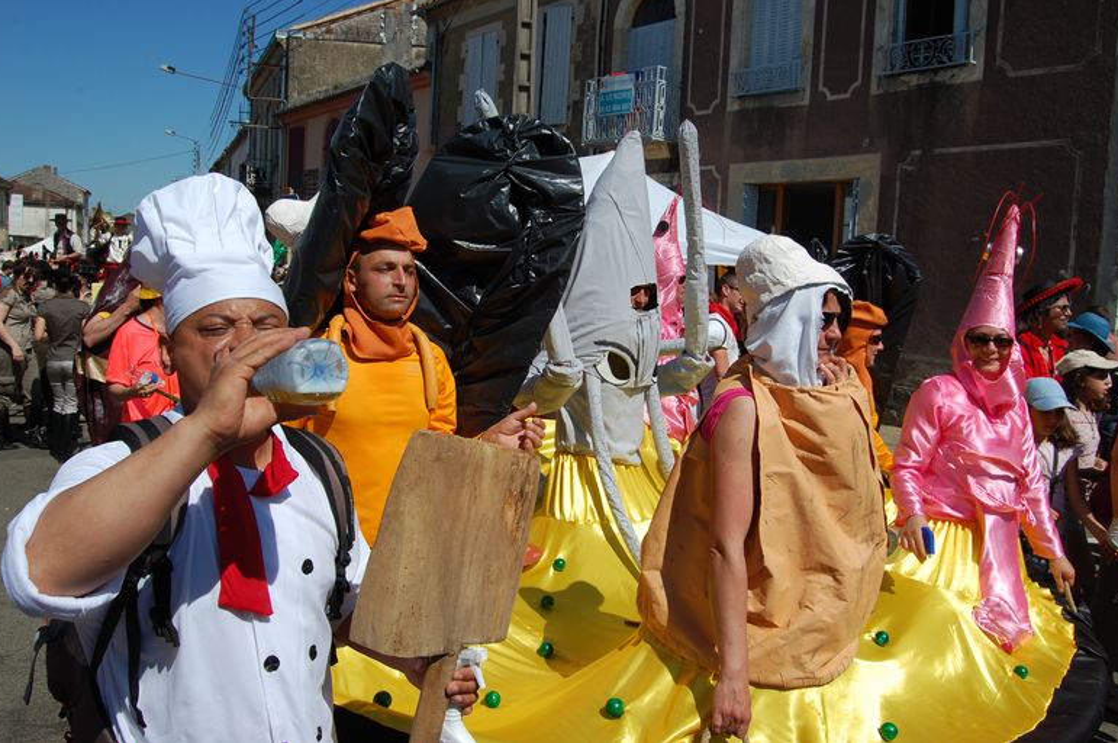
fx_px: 868
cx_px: 558
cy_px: 359
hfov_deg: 65.5
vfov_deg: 46.3
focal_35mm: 28
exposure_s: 1/400
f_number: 11
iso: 200
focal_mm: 18
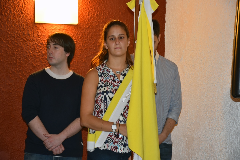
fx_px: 700
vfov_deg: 13.0
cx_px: 120
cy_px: 80
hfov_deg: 19.5
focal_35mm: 105
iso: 450
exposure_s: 1/60
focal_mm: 70
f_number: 5
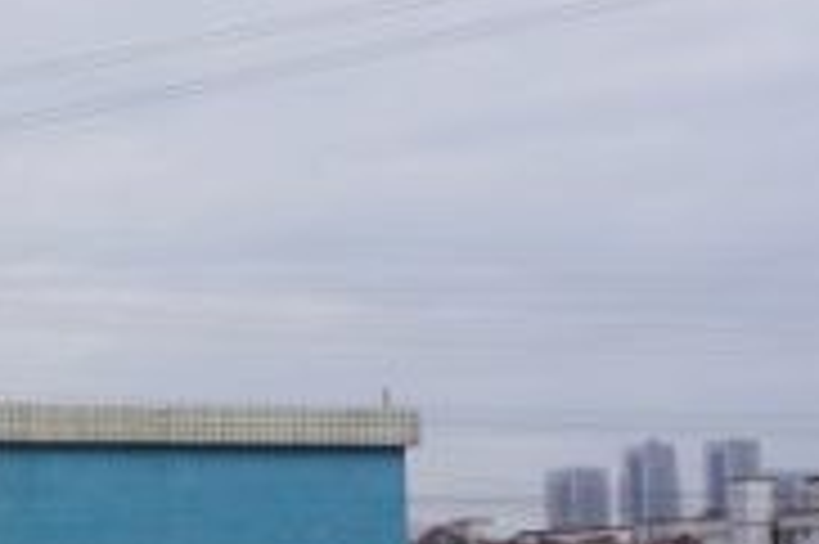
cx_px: -1166
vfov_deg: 10.1
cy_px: 492
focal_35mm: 135
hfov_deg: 12.1
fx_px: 3068
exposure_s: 1/200
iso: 100
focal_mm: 16
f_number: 10
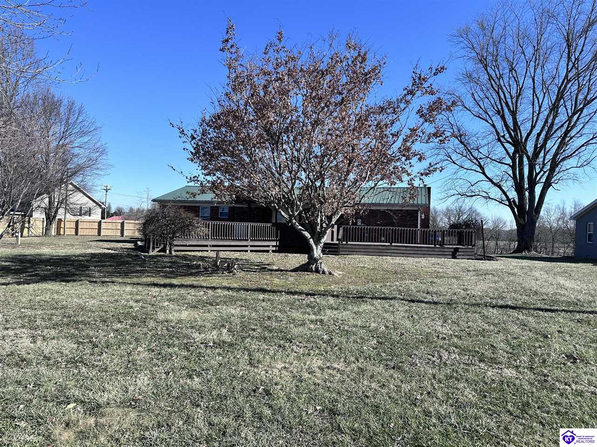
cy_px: 224
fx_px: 414
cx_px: 298
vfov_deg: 56.8
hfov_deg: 71.6
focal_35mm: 24
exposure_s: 1/3356
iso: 80
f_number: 1.78
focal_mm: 6.86
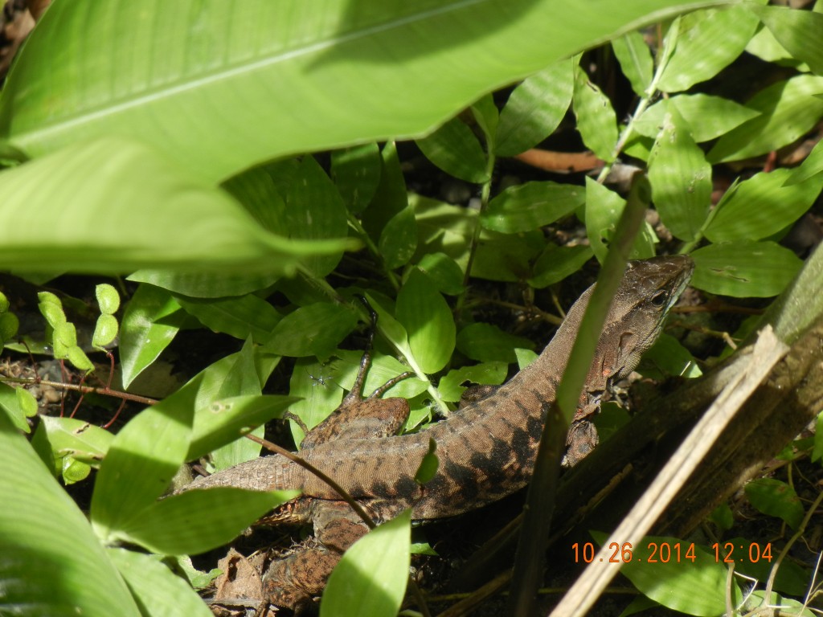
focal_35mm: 300
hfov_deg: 6.6
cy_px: 308
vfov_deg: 5.0
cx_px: 412
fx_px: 7133
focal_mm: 54
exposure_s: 1/200
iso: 160
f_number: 5.6
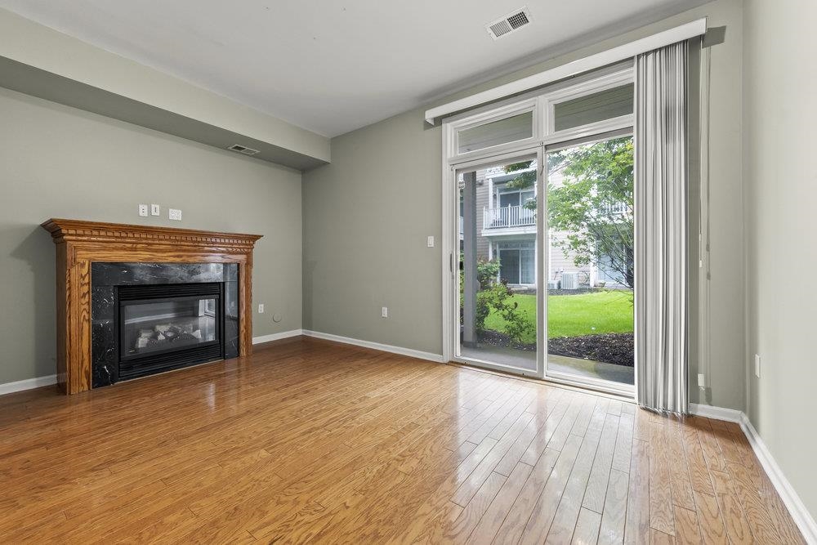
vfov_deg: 81.2
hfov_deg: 104.2
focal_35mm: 14
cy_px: 272
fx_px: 318
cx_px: 408
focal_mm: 14
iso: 800
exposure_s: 1/1.67
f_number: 8
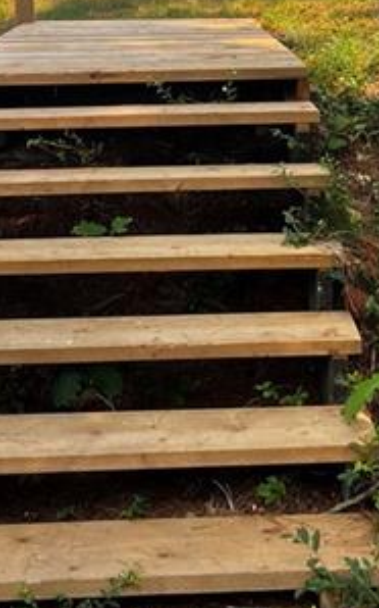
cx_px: 253
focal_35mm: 71
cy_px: -47
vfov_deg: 26.8
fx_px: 1175
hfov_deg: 18.3
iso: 50
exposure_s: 1/1056
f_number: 1.6
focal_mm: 5.1
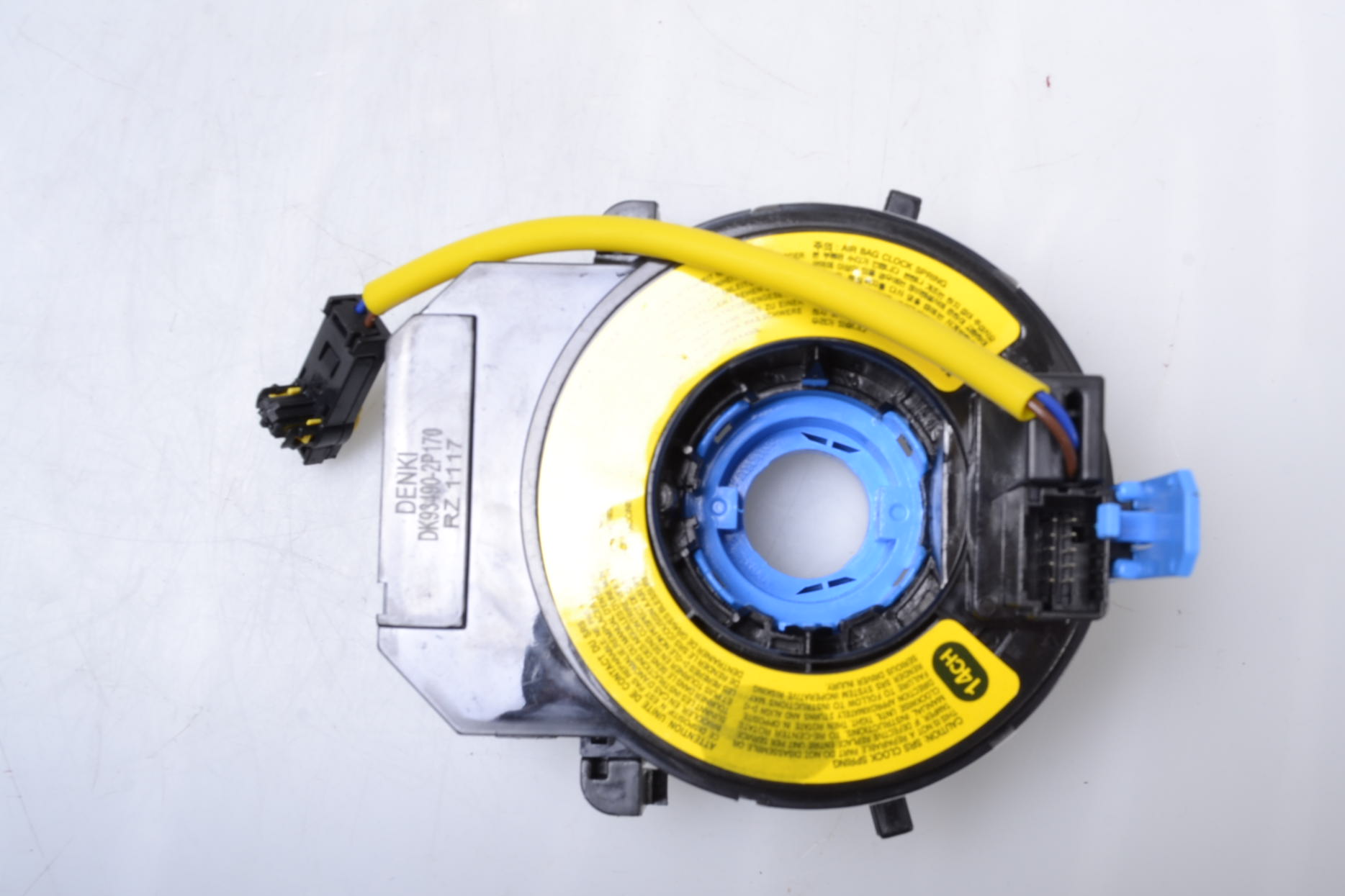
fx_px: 1382
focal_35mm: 37
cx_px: 795
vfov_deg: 35.9
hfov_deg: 51.6
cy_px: 518
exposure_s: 1/60
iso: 200
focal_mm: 20
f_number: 18
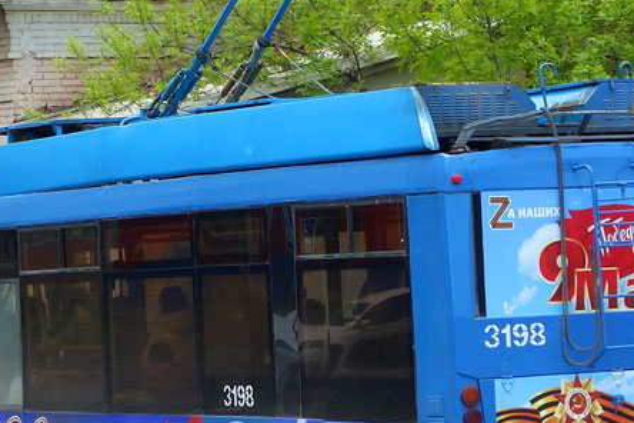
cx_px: 204
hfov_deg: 11.3
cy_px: 59
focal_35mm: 181
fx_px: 3187
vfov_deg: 7.6
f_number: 4
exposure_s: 1/500
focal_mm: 25.02
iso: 160
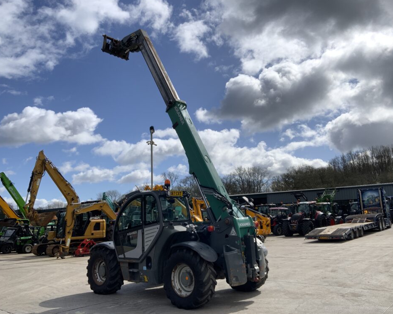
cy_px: 159
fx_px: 361
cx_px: 203
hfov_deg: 57.2
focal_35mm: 31
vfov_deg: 47.1
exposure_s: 1/1451
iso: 16
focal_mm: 3
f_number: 1.8
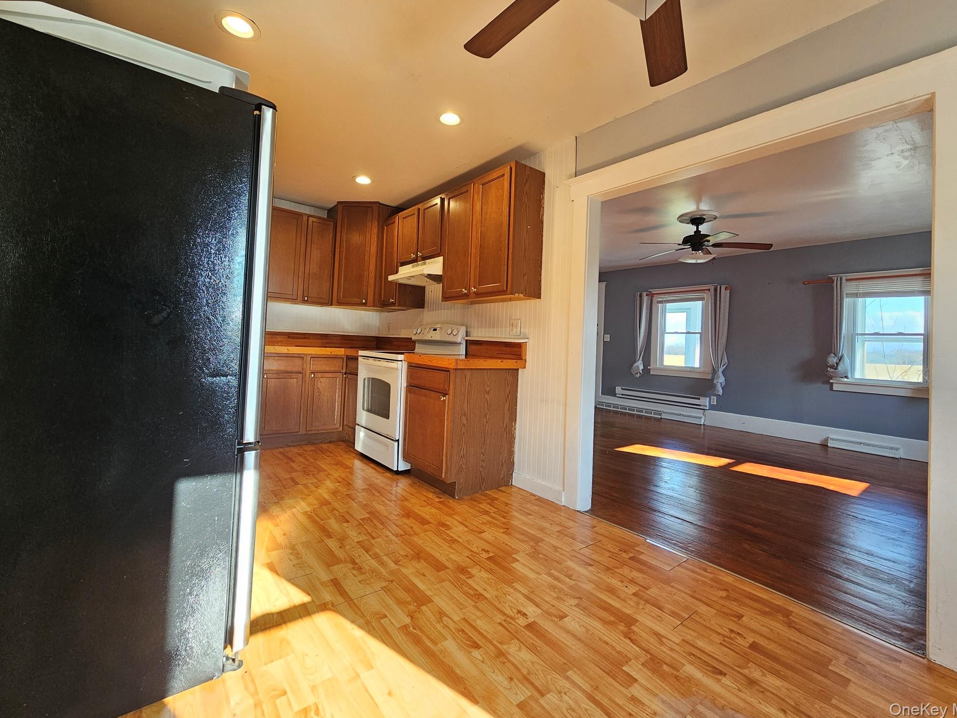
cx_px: 476
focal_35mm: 14
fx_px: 387
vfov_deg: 85.5
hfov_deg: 102.1
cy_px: 335
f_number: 2.2
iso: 64
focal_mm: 2.2
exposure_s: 1/60
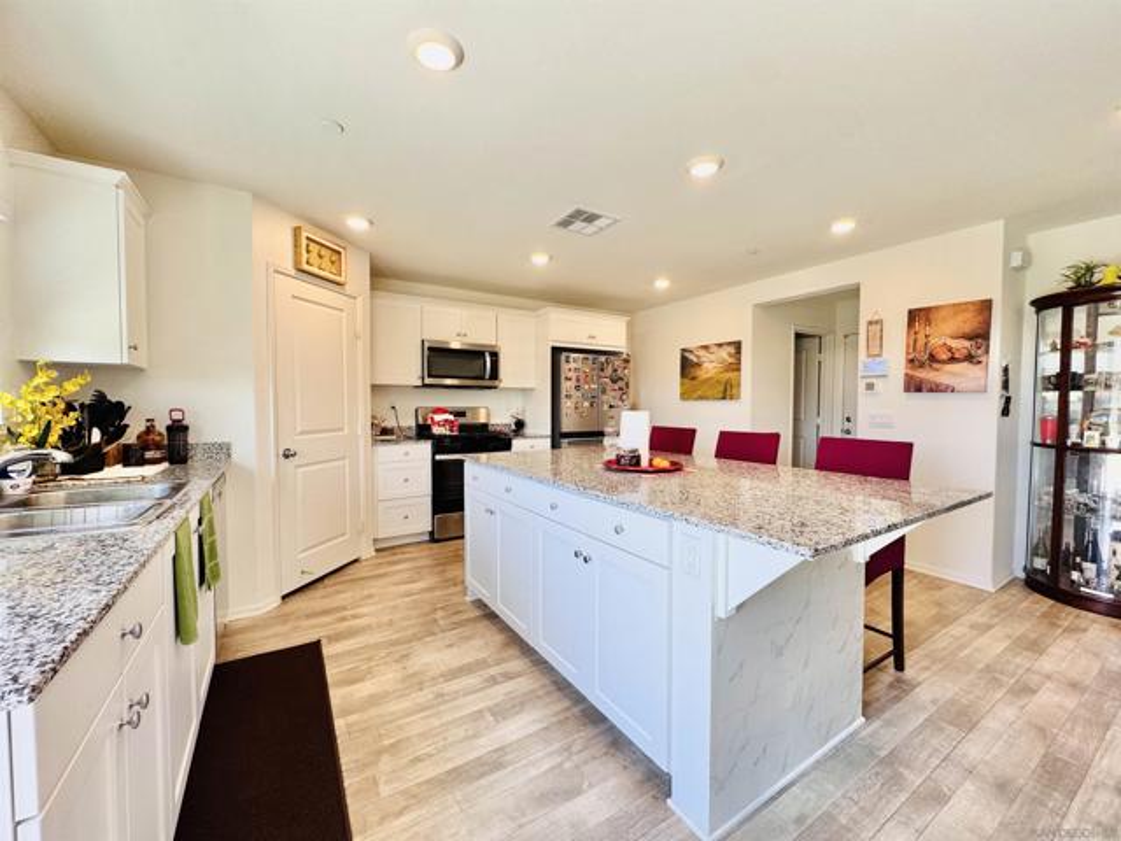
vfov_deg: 85.7
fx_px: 453
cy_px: 420
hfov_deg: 102.1
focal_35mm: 14
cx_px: 560
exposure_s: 1/120
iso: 100
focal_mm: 2.22
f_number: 2.2
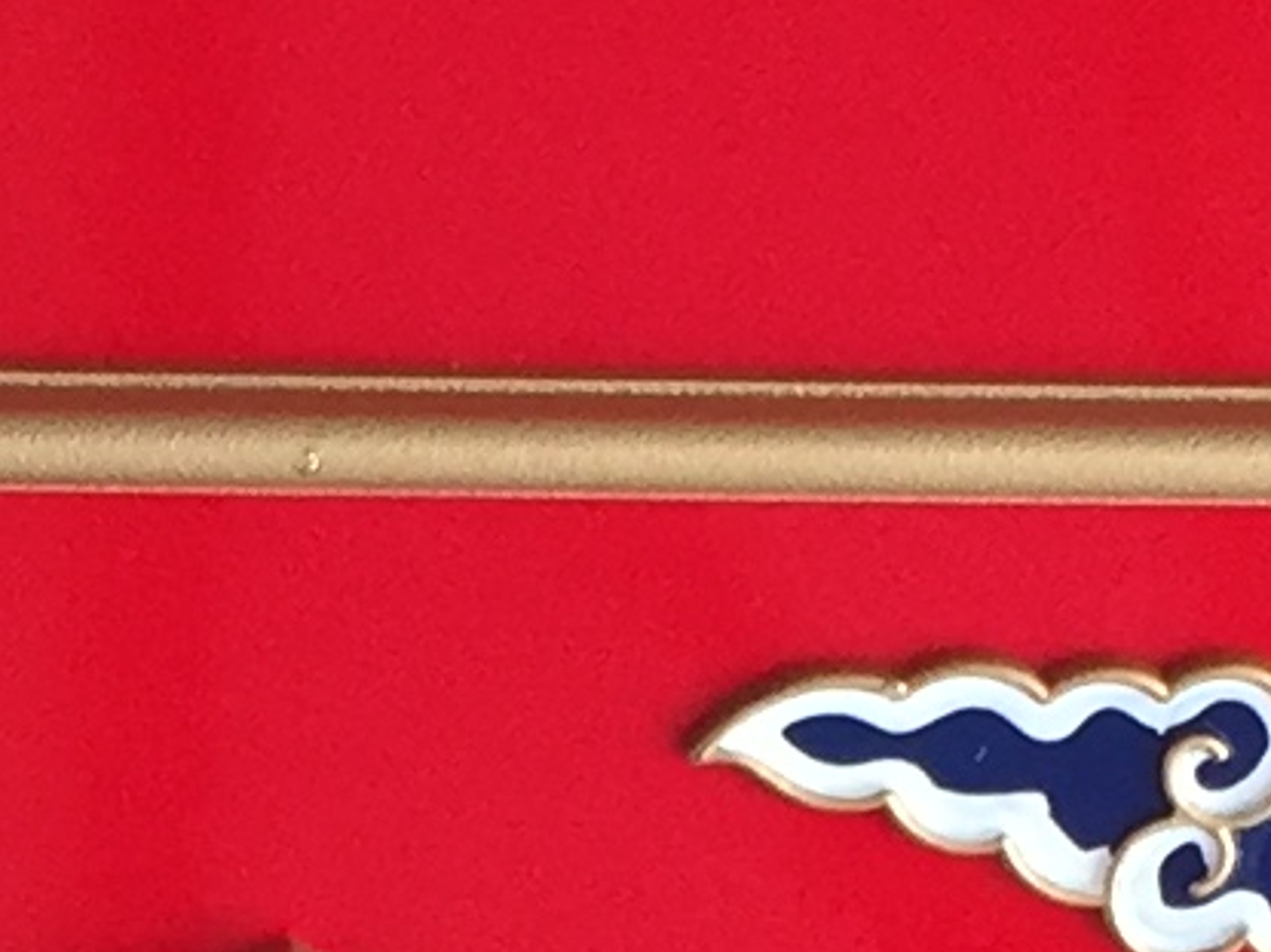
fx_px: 8369
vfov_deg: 6.4
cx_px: 315
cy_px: 1384
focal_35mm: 228
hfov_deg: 8.7
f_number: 2.2
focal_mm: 4.15
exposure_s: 1/30
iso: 32
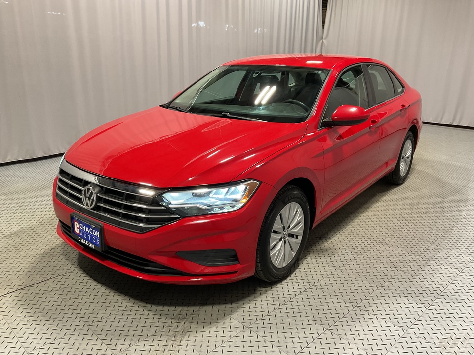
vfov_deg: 48.2
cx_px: 237
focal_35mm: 29
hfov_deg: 61.7
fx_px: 397
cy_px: 178
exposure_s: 1/60
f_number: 1.8
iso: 64
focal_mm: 3
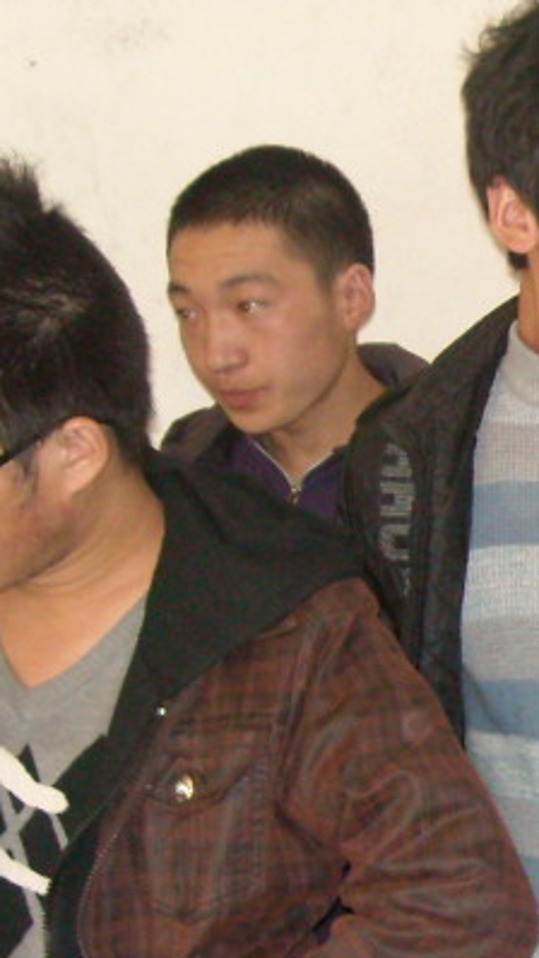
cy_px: 722
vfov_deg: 21.6
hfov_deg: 11.5
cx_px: 977
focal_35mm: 98
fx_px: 2489
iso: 400
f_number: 2.8
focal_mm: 5.7
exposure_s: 1/60
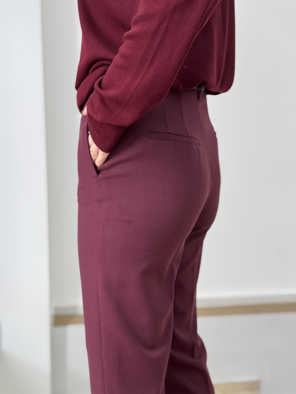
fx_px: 547
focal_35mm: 48
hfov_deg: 30.3
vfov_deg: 39.7
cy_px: 197
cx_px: 148
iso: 80
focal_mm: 6.76
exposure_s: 1/100
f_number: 1.78
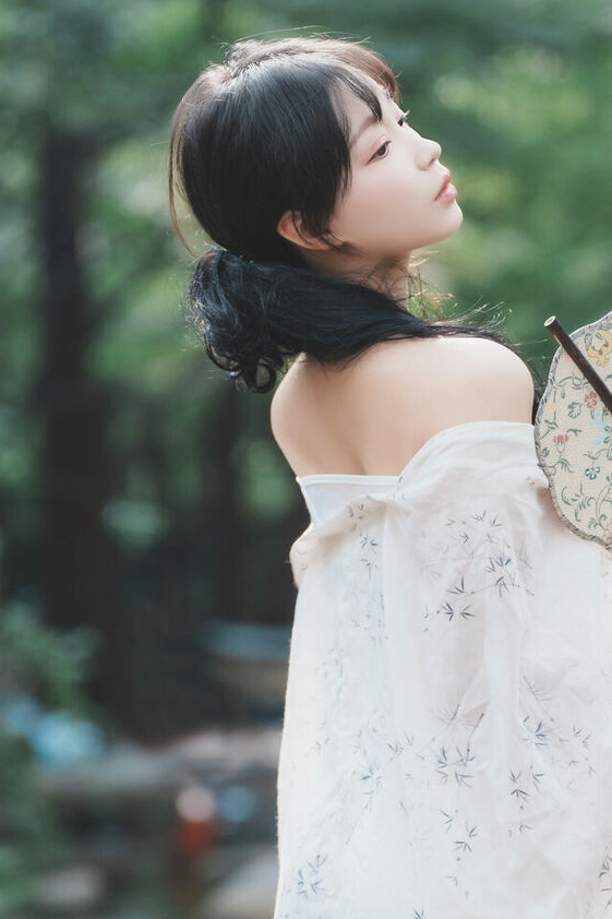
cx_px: 383
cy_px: 653
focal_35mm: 189
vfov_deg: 10.9
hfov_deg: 7.3
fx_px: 4821
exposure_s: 1/200
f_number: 2.8
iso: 125
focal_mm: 101
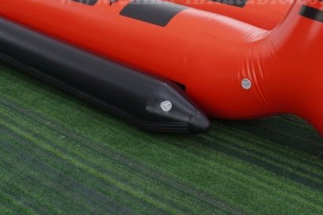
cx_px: 202
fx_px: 538
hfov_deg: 33.3
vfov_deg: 21.5
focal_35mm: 60
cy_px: -19
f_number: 8
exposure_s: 1/125
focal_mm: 16
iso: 100
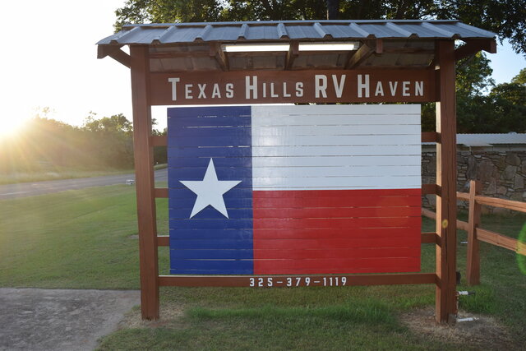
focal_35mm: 30
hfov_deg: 61.9
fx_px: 438
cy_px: 176
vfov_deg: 43.6
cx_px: 263
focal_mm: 20
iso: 100
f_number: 5.6
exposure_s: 1/125
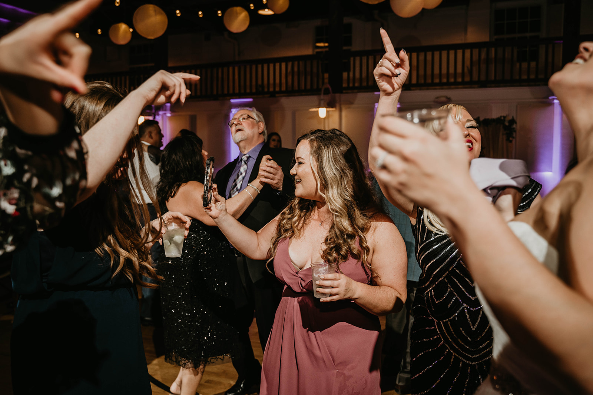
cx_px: 296
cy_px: 198
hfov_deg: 58.7
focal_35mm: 32
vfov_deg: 41.1
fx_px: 527
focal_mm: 32
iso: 800
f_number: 3.5
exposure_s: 1/80
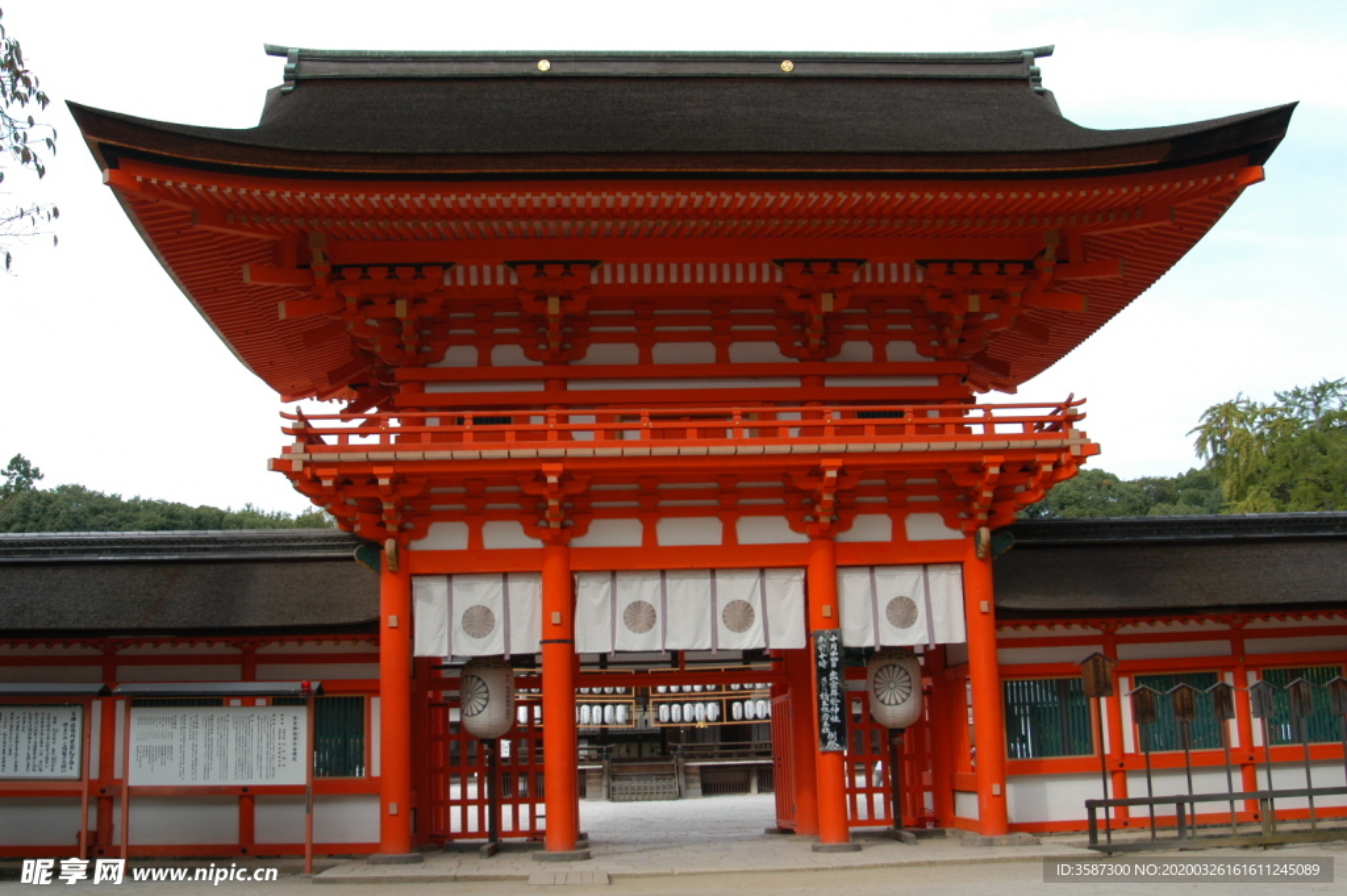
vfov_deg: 36.8
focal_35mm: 36
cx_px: 674
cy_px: 448
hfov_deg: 53.2
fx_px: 1346
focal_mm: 24
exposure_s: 1/200
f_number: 7.1
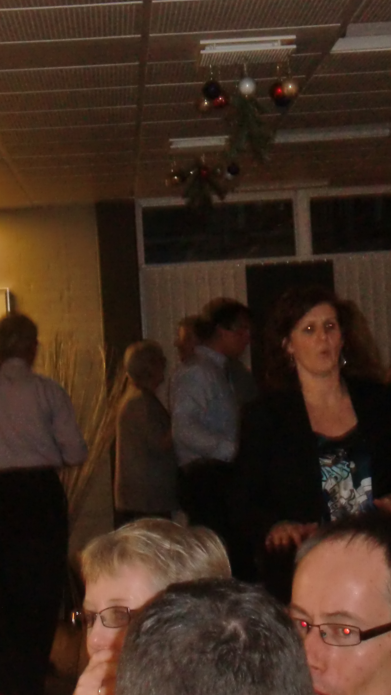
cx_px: 180
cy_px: 347
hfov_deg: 11.3
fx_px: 1972
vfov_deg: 20.0
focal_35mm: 107
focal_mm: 13.02
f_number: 4.7
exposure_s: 1/15
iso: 400
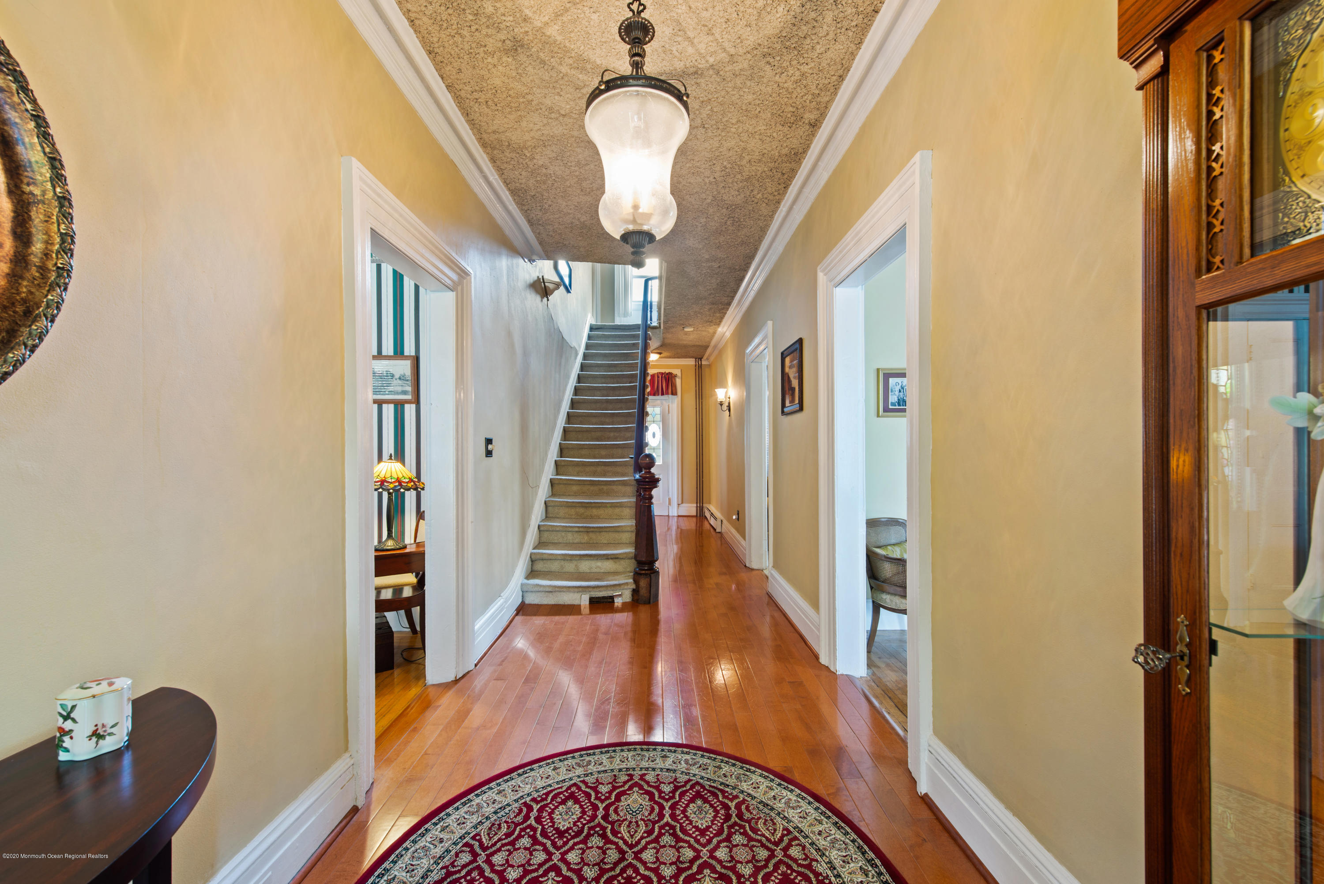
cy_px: 442
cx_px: 662
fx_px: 515
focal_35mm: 14
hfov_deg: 104.2
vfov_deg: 81.2
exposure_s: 5
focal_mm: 14
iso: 100
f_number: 8
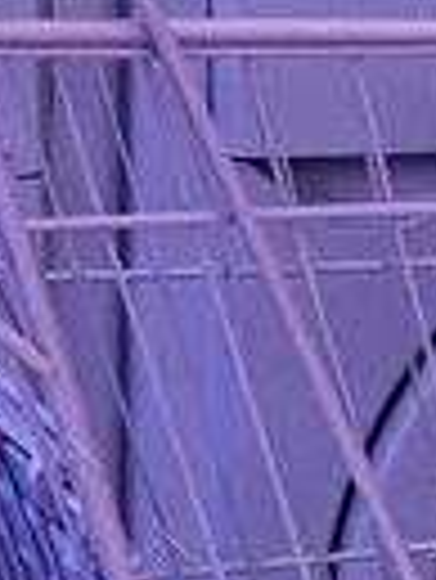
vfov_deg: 6.2
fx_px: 5315
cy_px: -250
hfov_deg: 4.7
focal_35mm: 317
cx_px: 288
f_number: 2.4
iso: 320
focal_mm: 6
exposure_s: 1/60
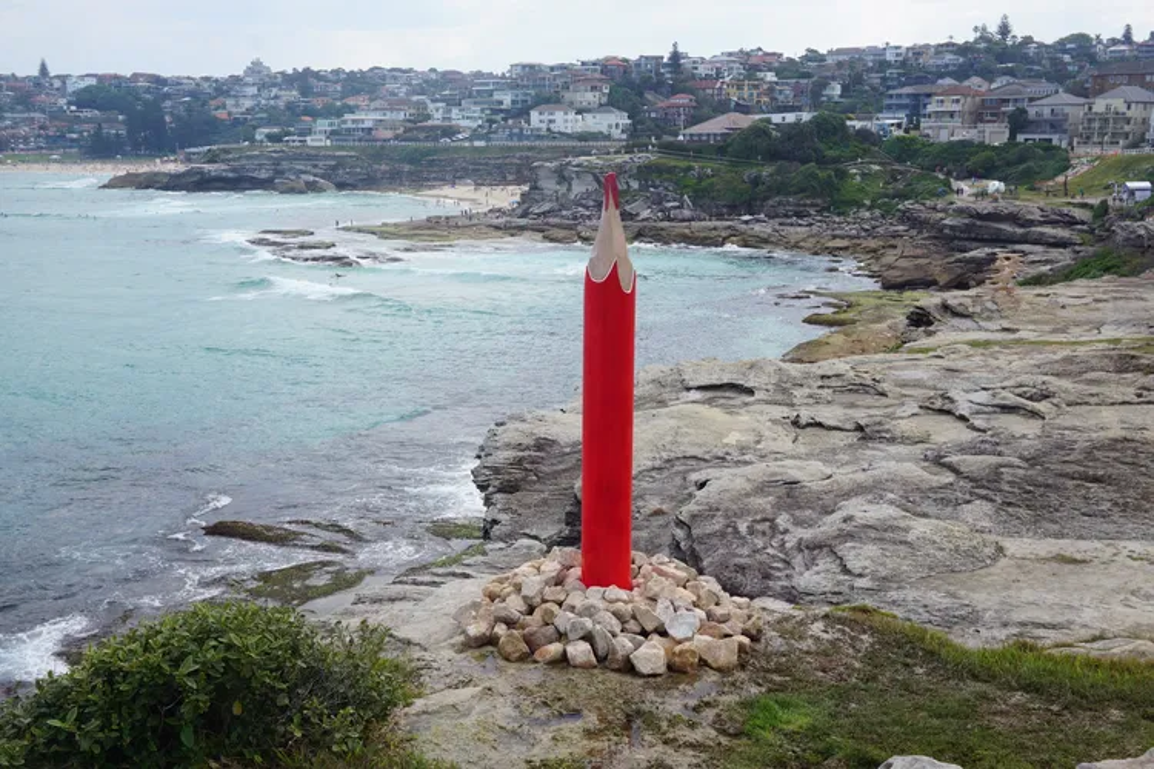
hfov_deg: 51.3
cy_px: 384
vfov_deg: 35.5
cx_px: 577
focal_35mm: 38
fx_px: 1202
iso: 100
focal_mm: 25
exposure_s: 1/100
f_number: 10
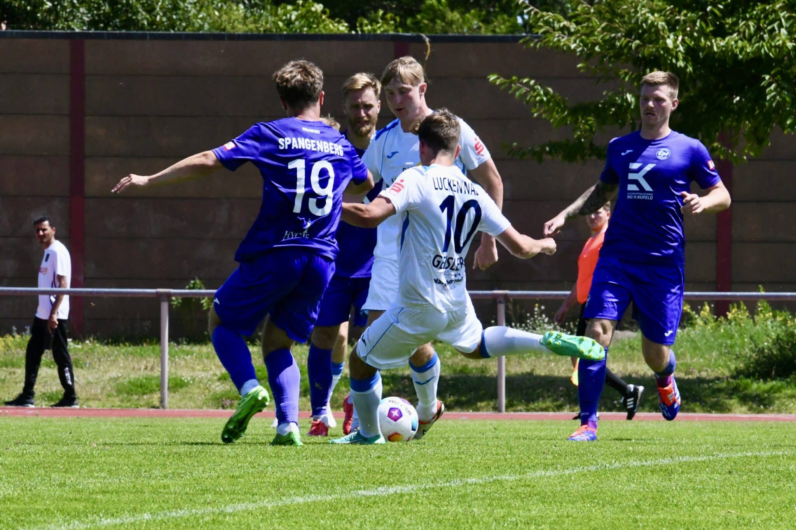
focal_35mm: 320
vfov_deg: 4.3
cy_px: 265
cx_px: 398
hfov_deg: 6.4
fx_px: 7074
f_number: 20
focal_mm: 320
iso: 5000
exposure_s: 1/1600
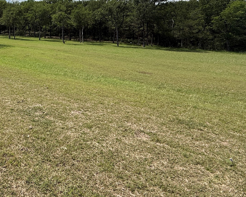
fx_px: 189
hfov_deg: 57.9
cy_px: 54
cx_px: 31
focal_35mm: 26
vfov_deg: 52.9
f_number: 2.2
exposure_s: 1/2320
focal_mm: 2.22
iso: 50
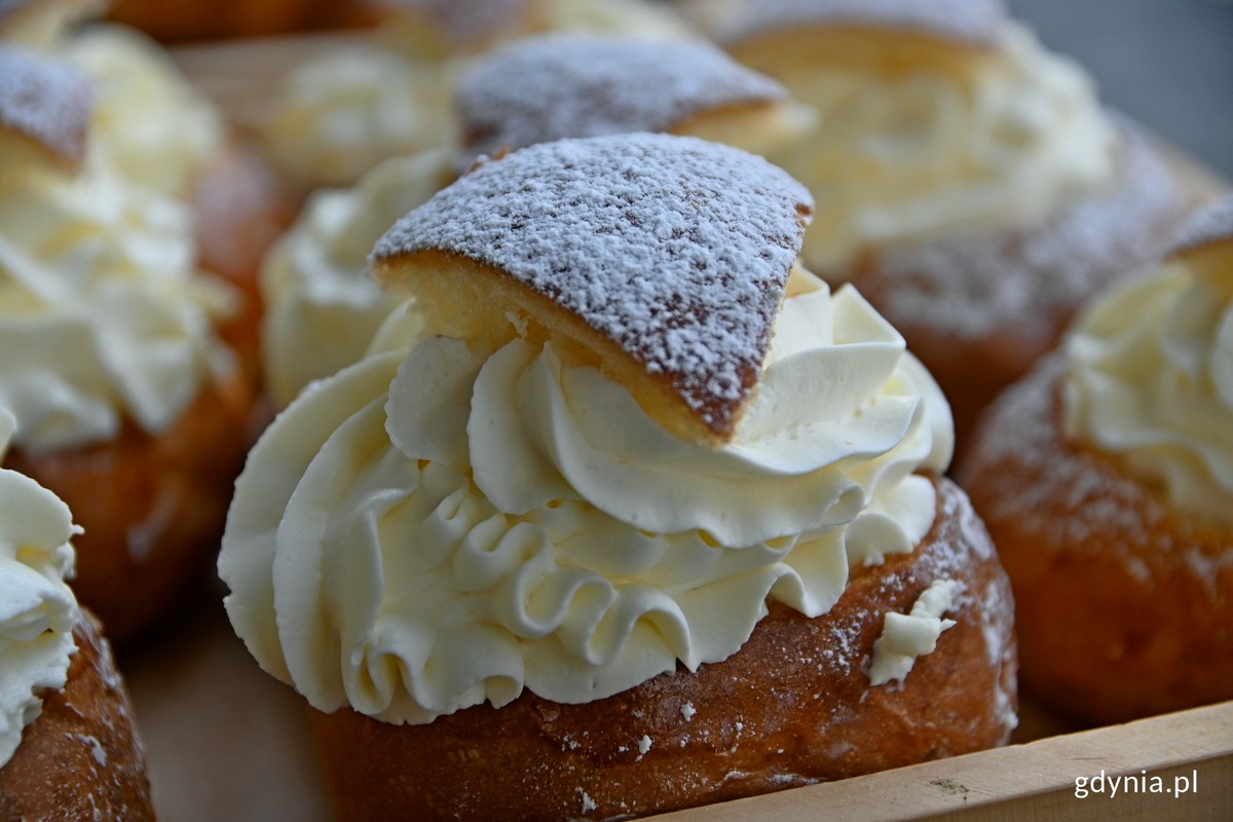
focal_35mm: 78
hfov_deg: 26.0
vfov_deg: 17.5
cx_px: 616
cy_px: 411
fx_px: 2671
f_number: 3.8
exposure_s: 1/160
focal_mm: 52
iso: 200
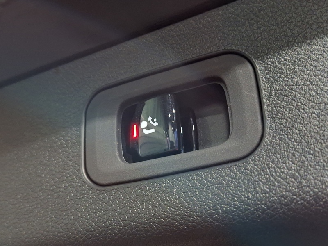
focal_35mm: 23
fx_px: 218
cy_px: 123
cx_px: 164
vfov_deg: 58.9
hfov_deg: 73.9
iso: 800
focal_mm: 5.54
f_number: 1.8
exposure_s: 1/25
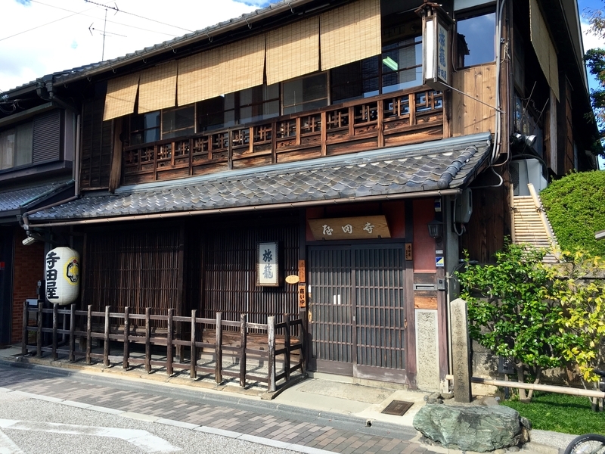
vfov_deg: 48.2
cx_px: 302
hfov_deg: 61.7
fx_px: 507
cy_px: 227
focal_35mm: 29
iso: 25
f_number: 2.2
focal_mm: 4.15
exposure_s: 1/455
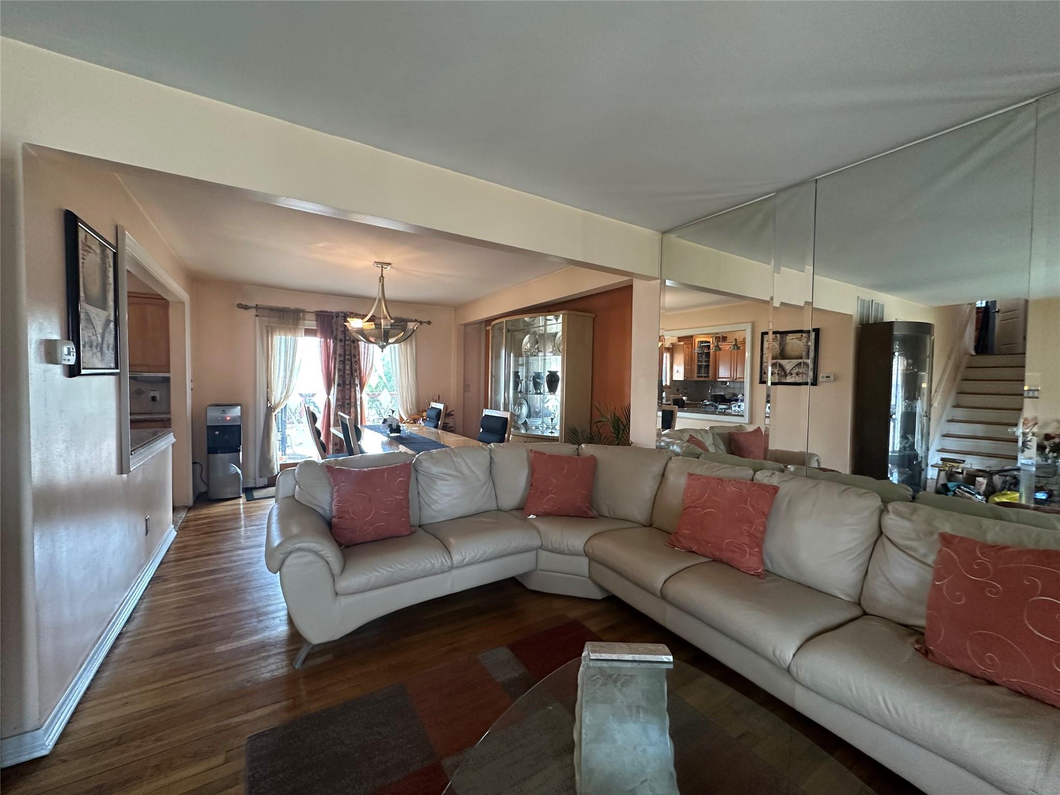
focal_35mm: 14
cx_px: 530
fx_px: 429
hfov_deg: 102.1
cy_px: 398
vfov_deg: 85.7
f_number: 2.2
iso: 320
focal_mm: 2.22
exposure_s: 1/60
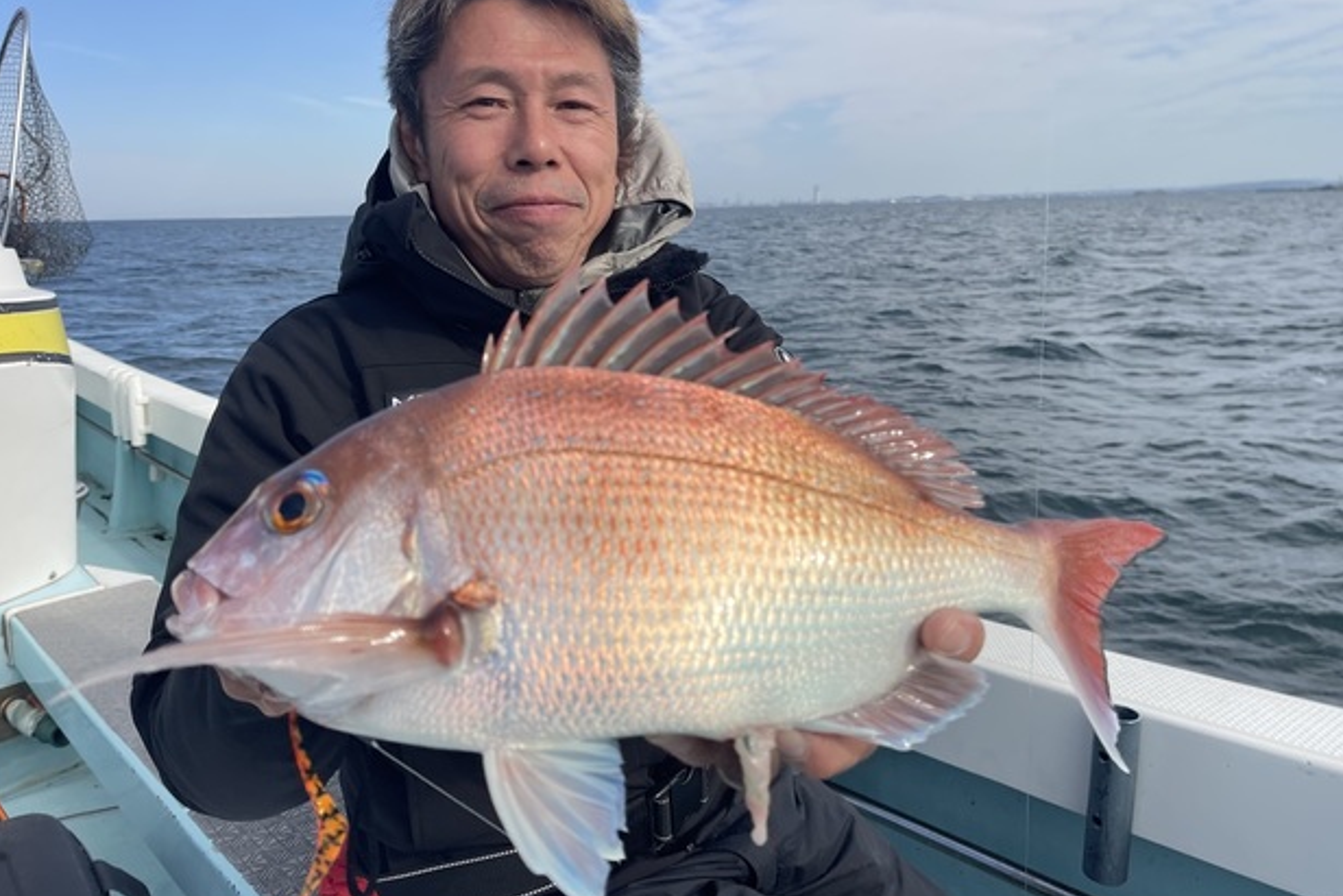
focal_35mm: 27
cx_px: 680
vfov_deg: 47.9
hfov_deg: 67.4
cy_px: 436
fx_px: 1007
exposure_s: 1/3086
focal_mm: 5.1
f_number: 1.6
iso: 32
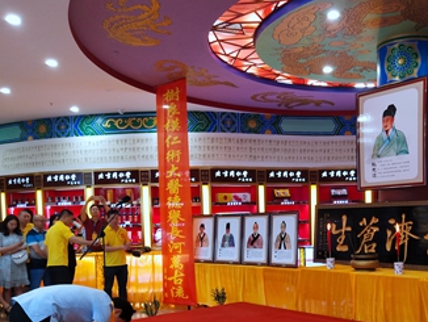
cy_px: 244
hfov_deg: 41.0
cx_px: 261
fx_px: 569
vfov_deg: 31.0
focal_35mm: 46
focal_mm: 3.95
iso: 193
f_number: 1.8
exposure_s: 1/50
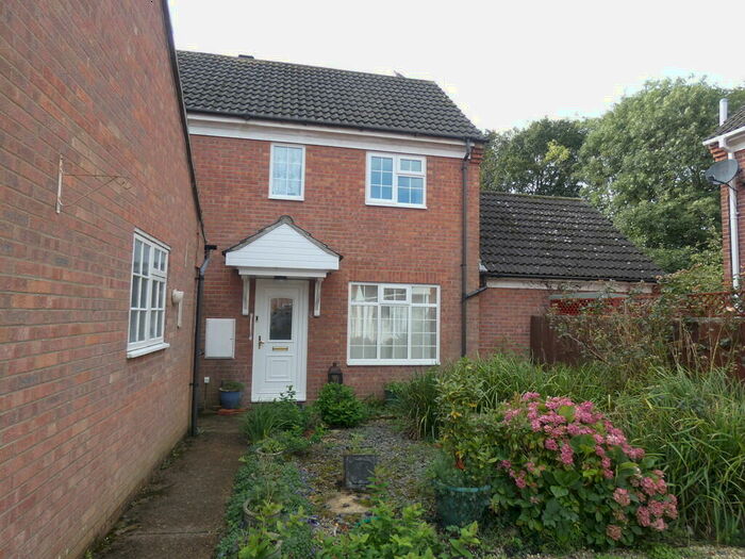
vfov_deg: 66.0
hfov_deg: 81.7
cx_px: 372
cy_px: 280
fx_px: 430
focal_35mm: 20
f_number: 2.8
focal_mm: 3.6
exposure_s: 1/400
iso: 80
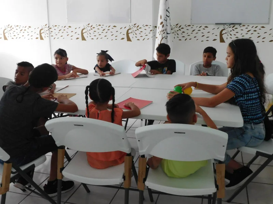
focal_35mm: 30
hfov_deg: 60.0
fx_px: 237
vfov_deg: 46.8
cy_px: 102
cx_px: 136
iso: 320
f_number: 3.2
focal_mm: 5.3
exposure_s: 1/30
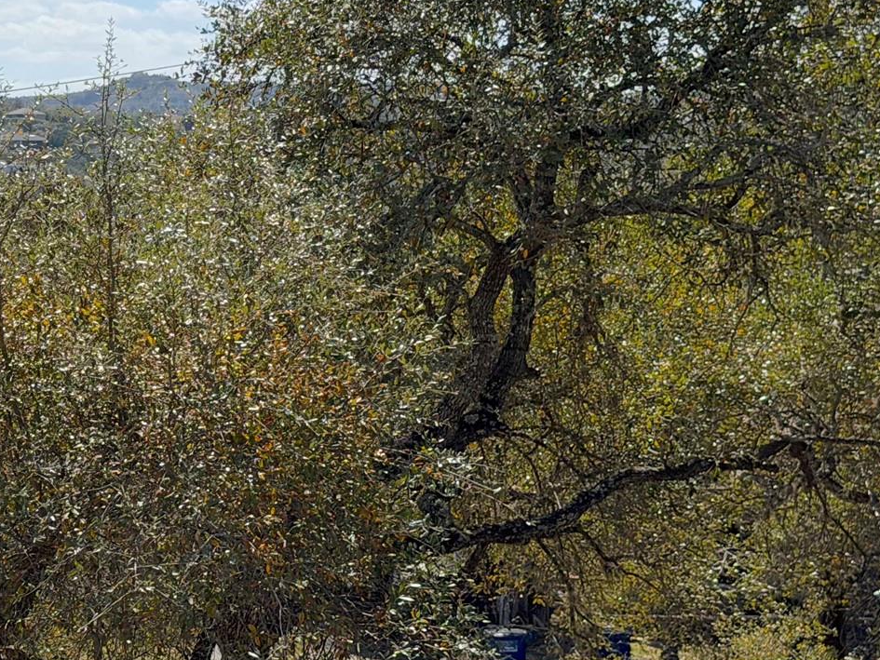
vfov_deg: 14.2
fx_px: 2644
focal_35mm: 104
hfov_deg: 18.3
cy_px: 146
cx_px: -52
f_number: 1.78
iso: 64
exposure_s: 1/11364
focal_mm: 6.76
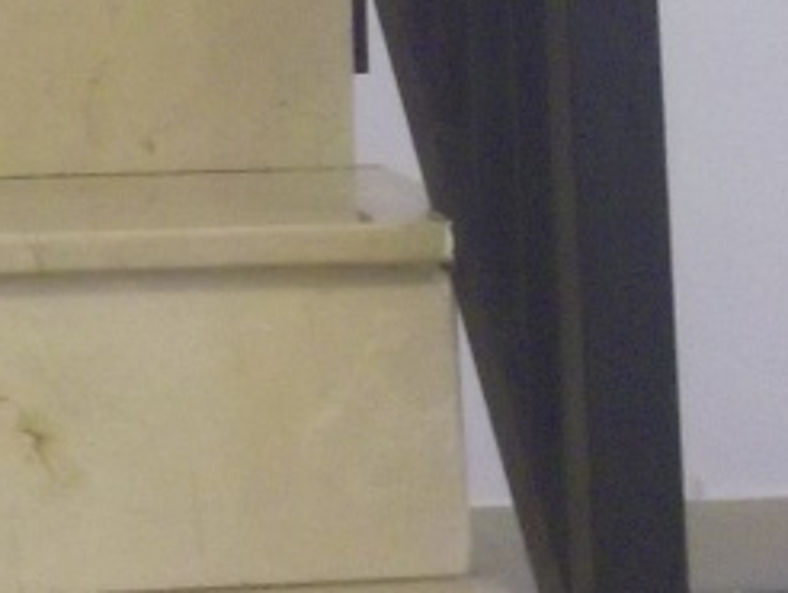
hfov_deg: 12.4
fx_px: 3600
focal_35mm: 158
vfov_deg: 8.9
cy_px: -580
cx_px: 138
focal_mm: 6.3
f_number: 4.5
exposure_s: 1/8
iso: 320
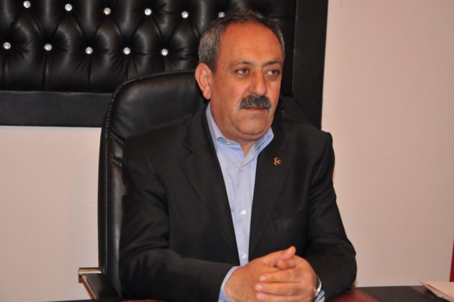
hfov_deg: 27.0
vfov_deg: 18.1
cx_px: 227
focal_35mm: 75
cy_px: 151
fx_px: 945
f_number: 6.3
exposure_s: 1/60
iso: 2000
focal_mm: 50
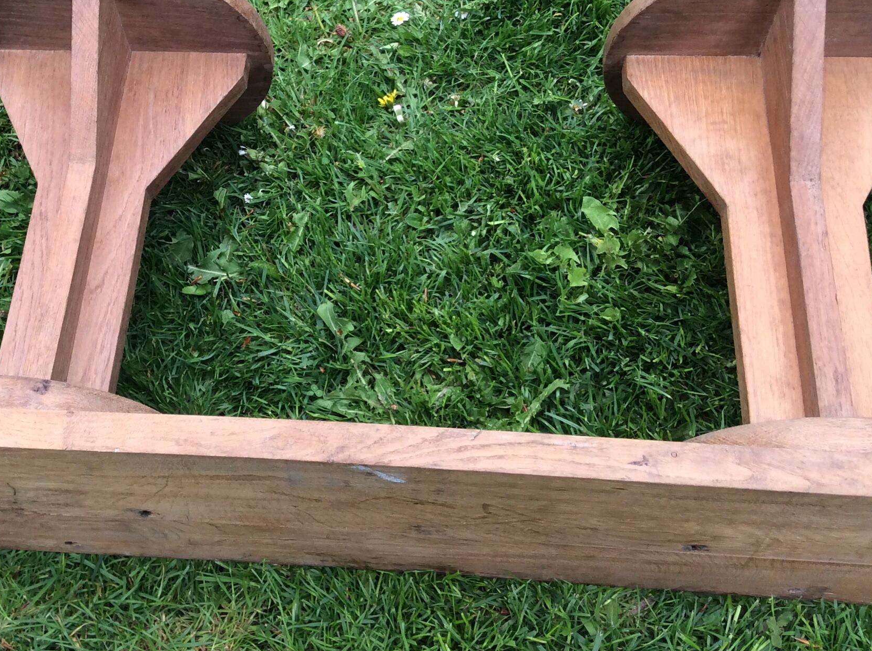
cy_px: 203
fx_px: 1258
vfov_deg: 28.8
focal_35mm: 50
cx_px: 281
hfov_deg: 37.8
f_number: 2.4
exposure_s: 1/149
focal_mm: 3.3
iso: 32
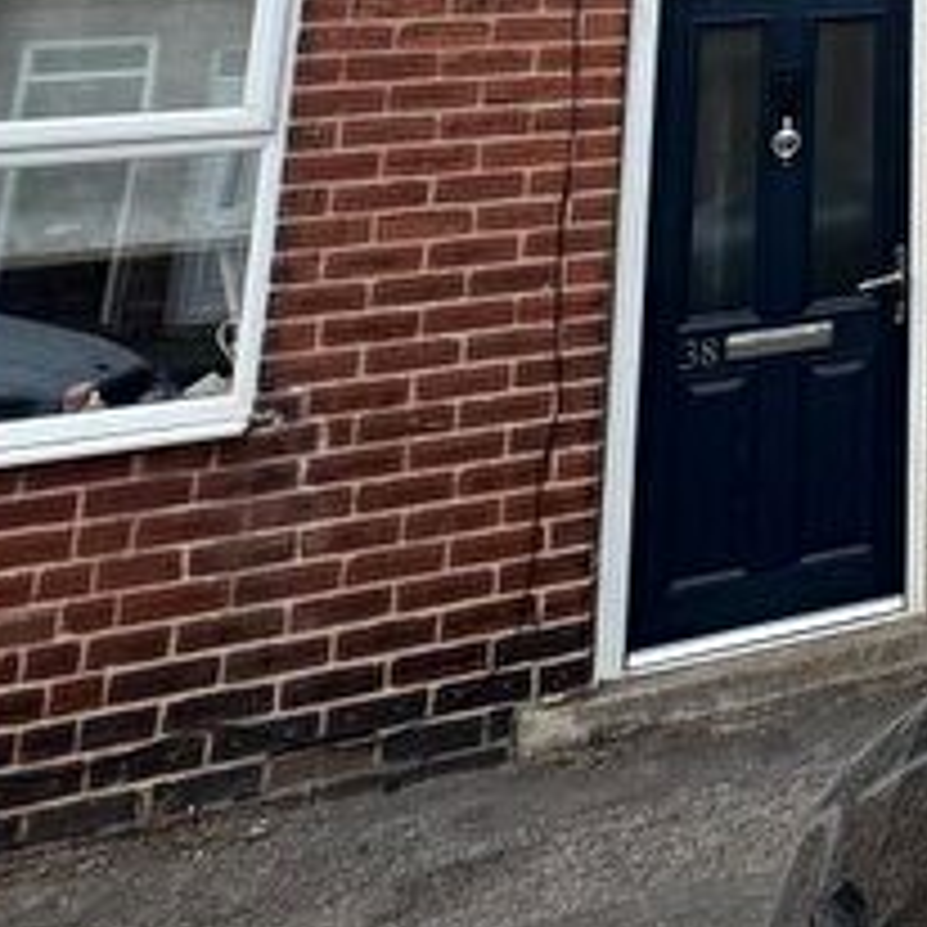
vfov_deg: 32.4
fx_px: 1272
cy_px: -209
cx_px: 1440
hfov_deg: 26.6
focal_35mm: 42
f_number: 2.2
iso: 40
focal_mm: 2.22
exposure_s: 1/980
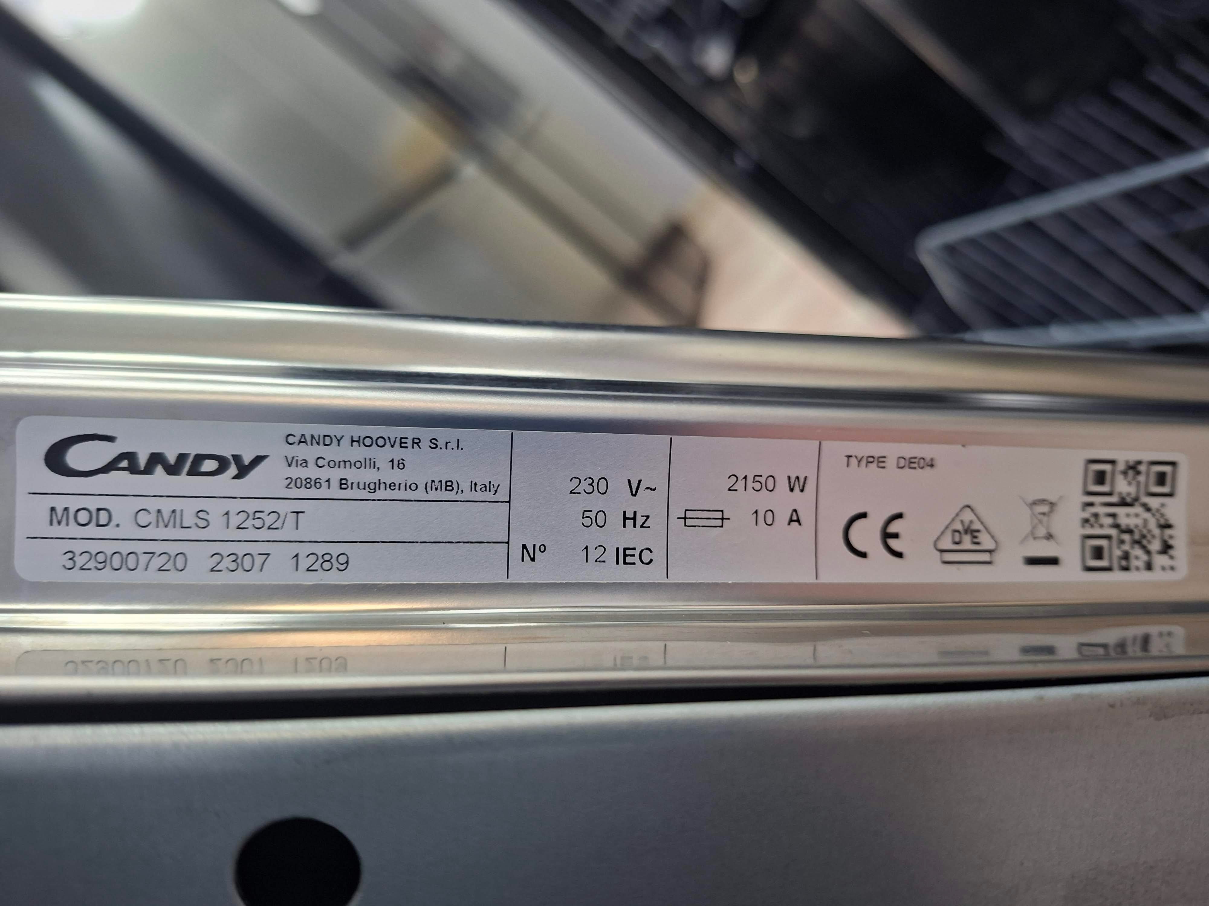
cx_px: 604
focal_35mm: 23
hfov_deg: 73.9
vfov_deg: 58.9
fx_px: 803
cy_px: 453
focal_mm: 5.54
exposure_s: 1/50
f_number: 1.8
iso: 250
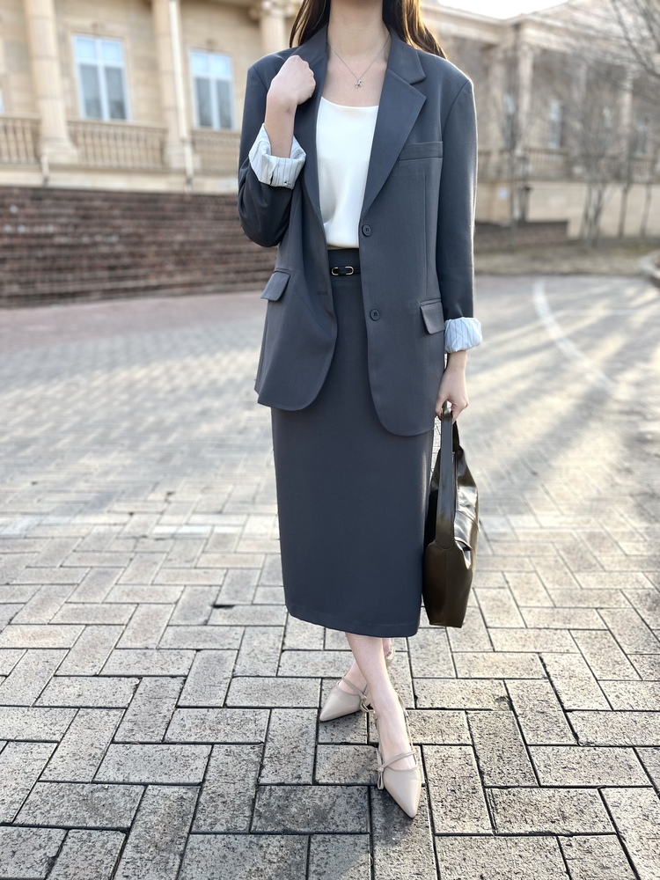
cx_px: 330
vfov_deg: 67.3
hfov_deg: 53.1
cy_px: 440
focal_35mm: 26
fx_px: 661
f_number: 1.6
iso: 50
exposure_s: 1/388
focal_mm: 5.1
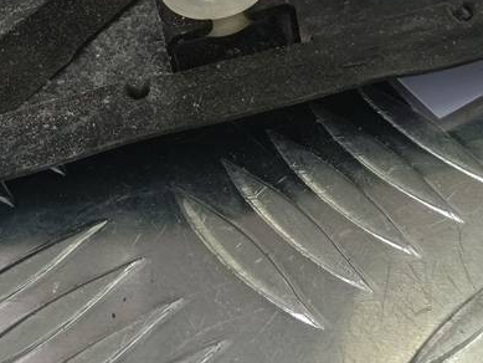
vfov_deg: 19.8
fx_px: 991
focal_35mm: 71
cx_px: 294
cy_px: -35
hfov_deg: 27.3
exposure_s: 1/100
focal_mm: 4.11
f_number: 1.6
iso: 143
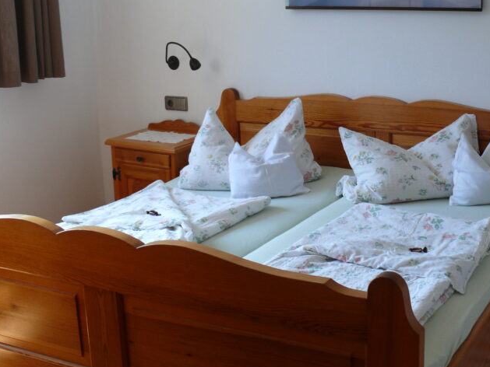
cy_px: 142
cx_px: 321
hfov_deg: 33.5
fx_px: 807
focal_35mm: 57
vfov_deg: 25.6
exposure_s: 1/50
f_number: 2.8
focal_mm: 7.4
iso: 100
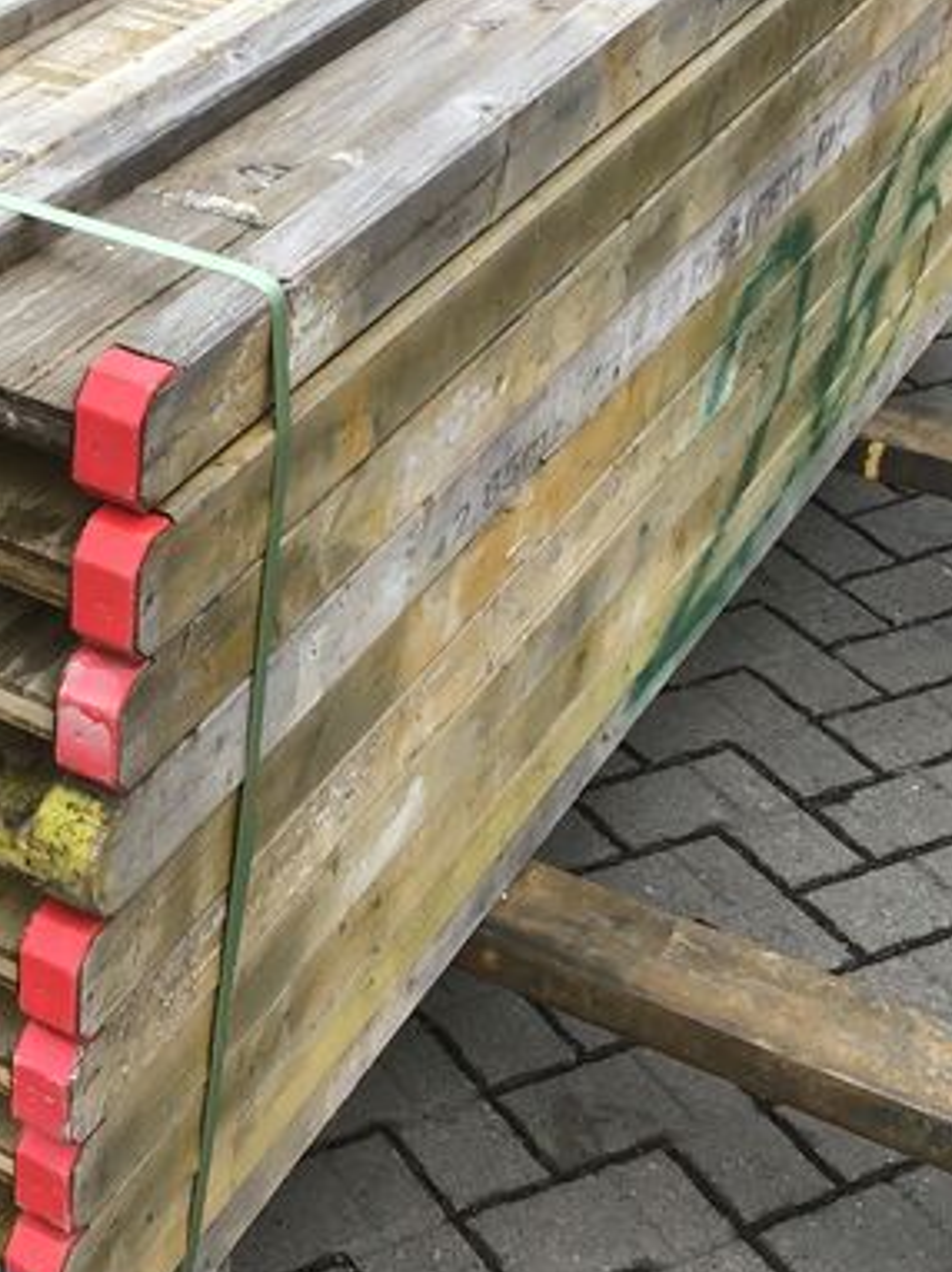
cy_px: 496
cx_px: -57
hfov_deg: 21.6
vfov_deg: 29.7
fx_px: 2386
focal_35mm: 65
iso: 40
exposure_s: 1/100
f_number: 2.4
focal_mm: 3.3
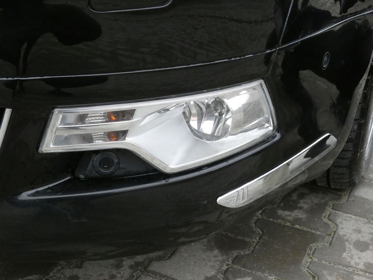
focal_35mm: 50
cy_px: 140
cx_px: 186
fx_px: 539
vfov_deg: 29.1
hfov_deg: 38.2
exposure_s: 1/80
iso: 800
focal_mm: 9
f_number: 5.6
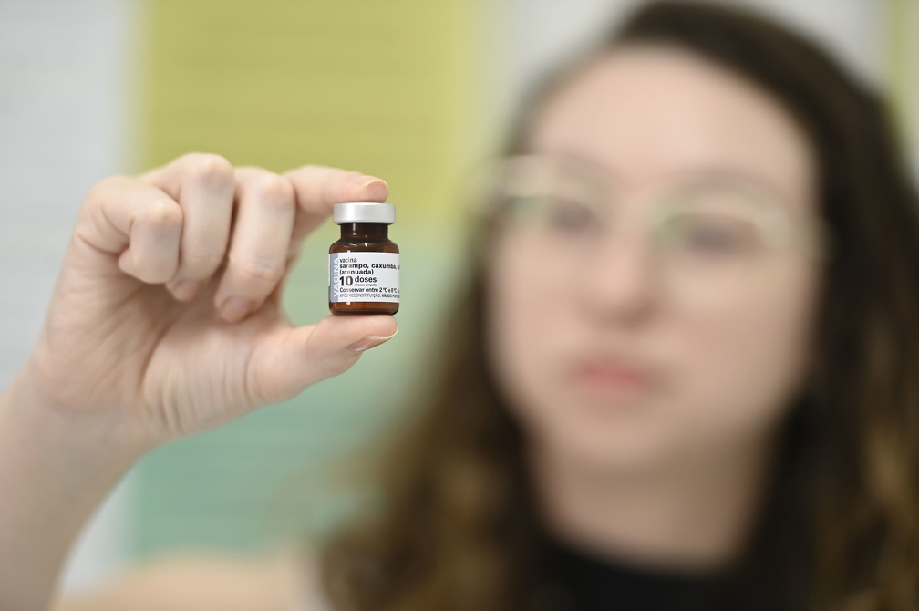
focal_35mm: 195
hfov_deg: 10.6
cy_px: 306
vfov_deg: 7.0
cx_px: 460
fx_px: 4973
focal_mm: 195
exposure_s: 1/60
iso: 400
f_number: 2.8
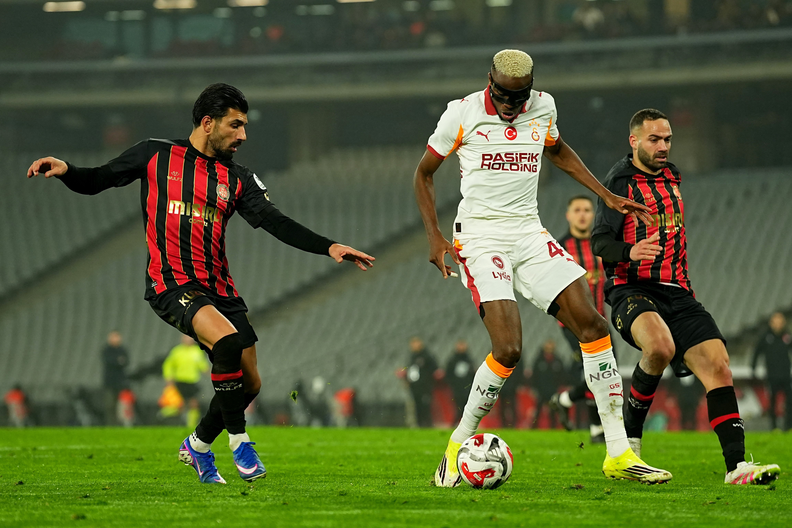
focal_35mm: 238
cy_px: 264
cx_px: 396
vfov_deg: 5.8
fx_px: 5236
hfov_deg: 8.7
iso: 2000
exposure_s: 1/1600
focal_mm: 159
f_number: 3.2
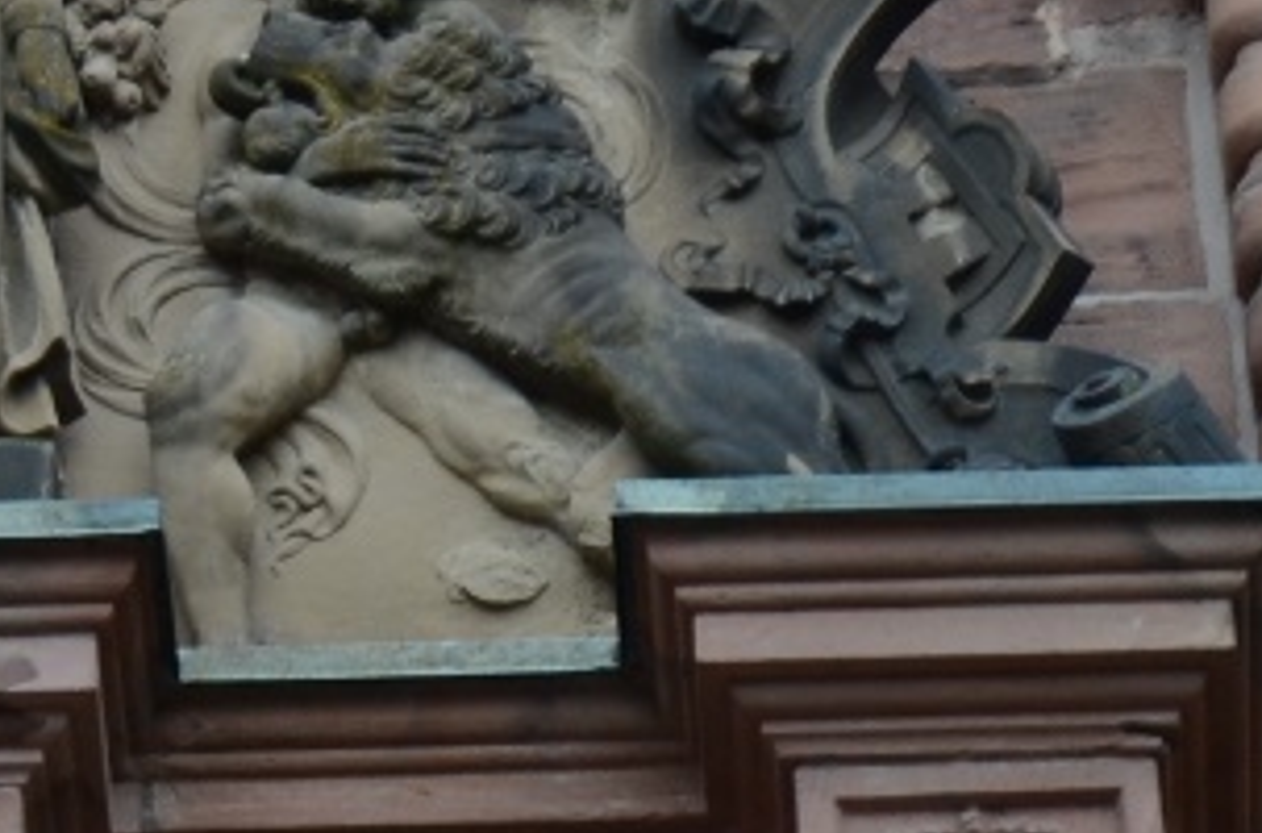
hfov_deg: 6.4
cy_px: -648
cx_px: -1125
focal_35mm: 317
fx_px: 11078
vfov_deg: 4.3
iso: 250
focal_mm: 40
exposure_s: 1/100
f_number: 5
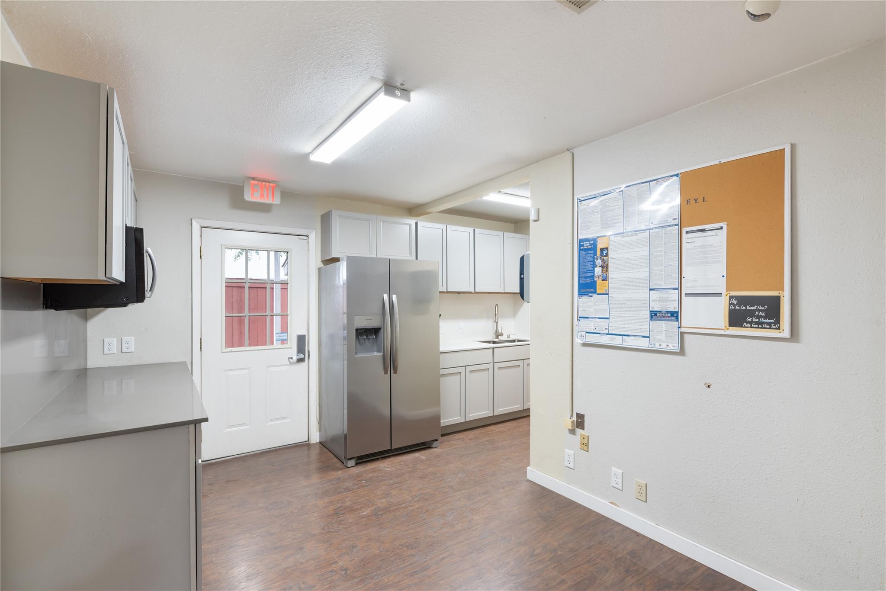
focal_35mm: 17
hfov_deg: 93.3
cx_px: 443
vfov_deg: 70.5
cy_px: 296
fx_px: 418
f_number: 8
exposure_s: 1/6
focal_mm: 17
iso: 400
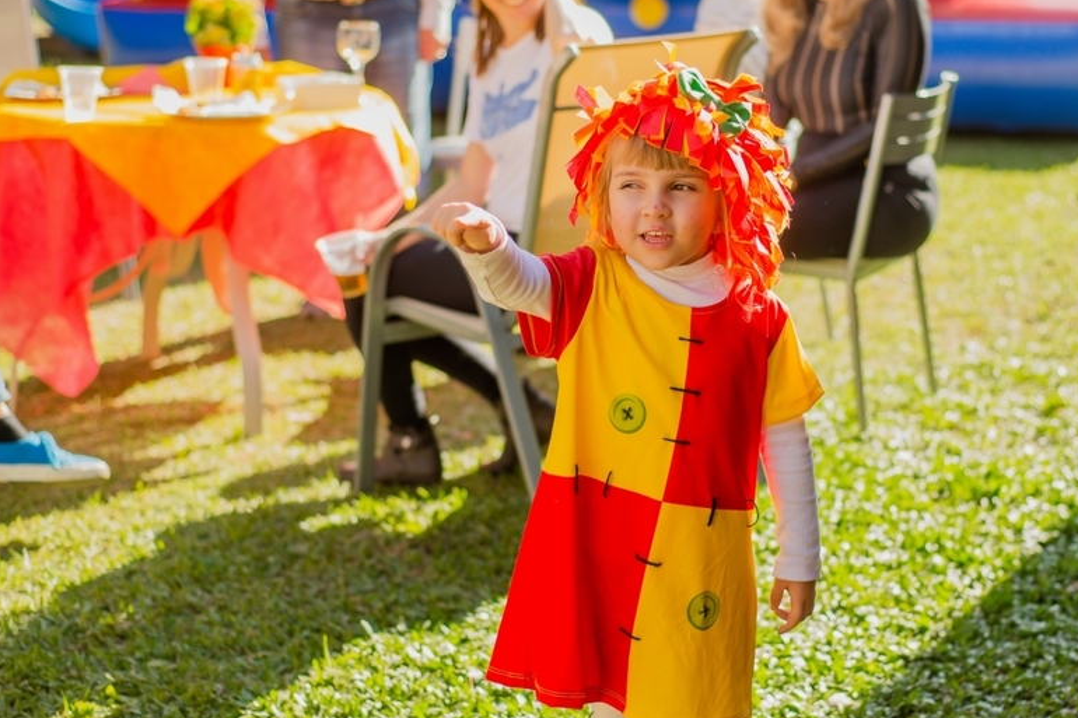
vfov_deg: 17.5
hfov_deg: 25.9
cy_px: 309
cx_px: 657
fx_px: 2335
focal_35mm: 78
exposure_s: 1/400
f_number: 2.8
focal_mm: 50
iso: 100
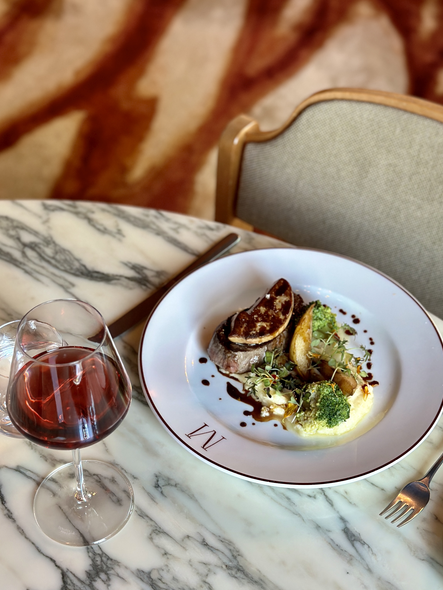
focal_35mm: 63
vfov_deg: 30.7
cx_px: 230
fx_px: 1075
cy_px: 285
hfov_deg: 23.3
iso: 125
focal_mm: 6.86
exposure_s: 1/50
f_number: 1.78
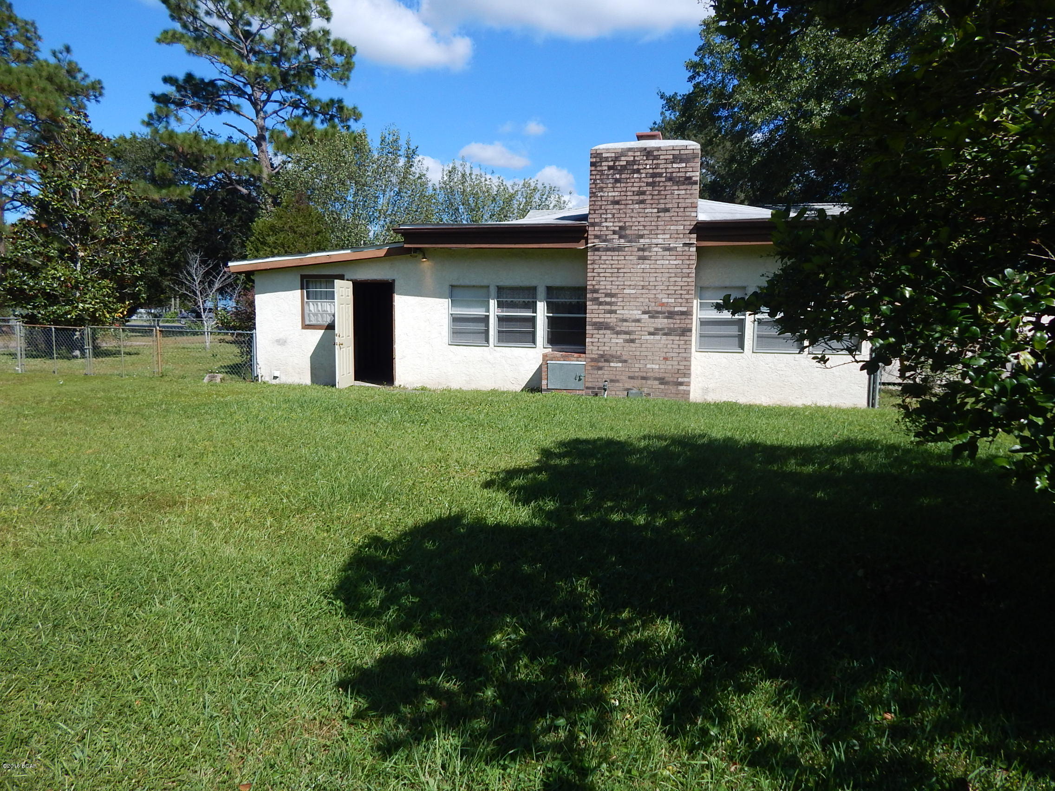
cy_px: 396
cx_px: 528
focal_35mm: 22
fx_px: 670
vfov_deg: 61.1
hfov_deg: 76.4
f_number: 6
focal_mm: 4
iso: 125
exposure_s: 1/500
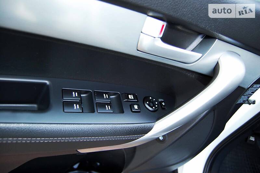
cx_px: 130
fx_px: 195
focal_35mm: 27
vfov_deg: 47.9
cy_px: 86
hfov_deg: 67.4
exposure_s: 1/60
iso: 400
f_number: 3.5
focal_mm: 18
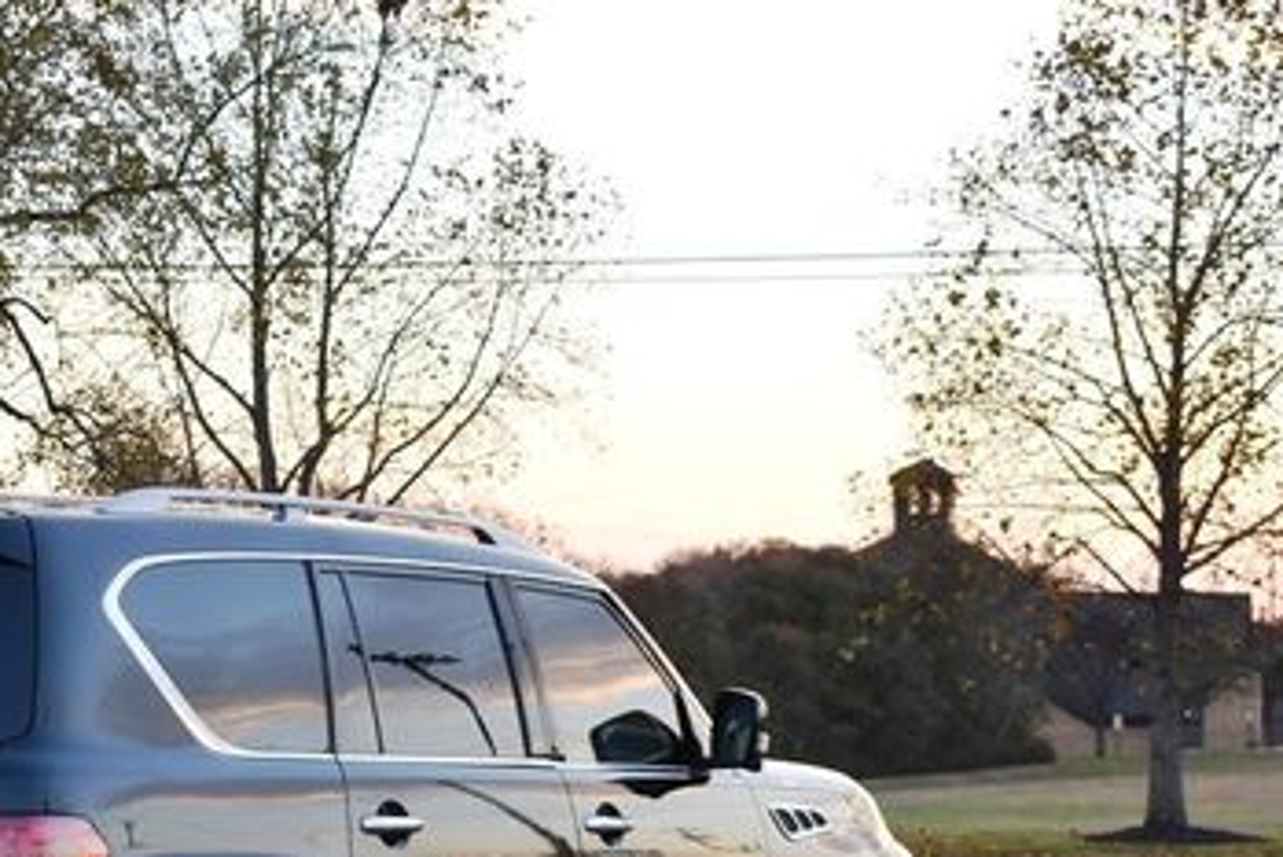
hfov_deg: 20.3
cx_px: 232
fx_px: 3530
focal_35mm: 99
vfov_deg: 13.8
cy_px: 697
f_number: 4.8
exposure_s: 1/160
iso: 800
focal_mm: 36
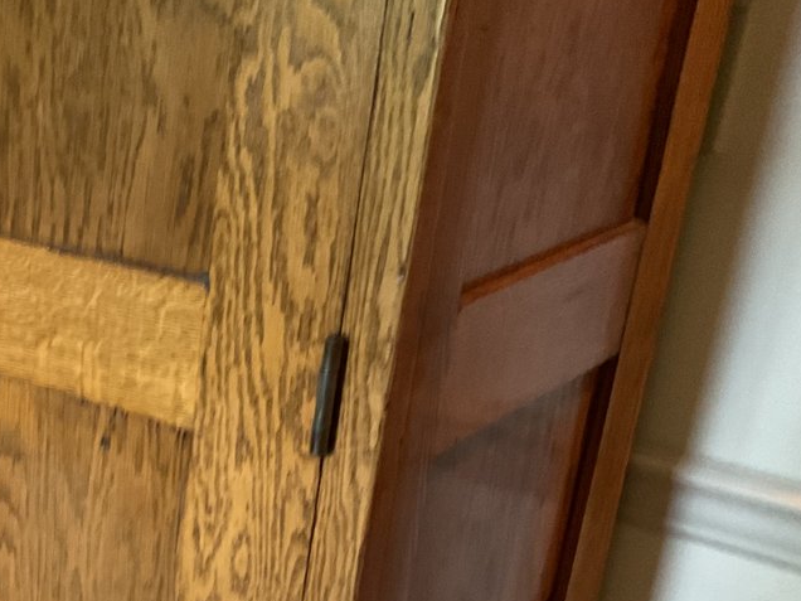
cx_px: -61
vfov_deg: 20.5
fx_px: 1597
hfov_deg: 26.2
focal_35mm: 69
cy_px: 629
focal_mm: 3
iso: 200
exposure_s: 1/40
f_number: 1.8
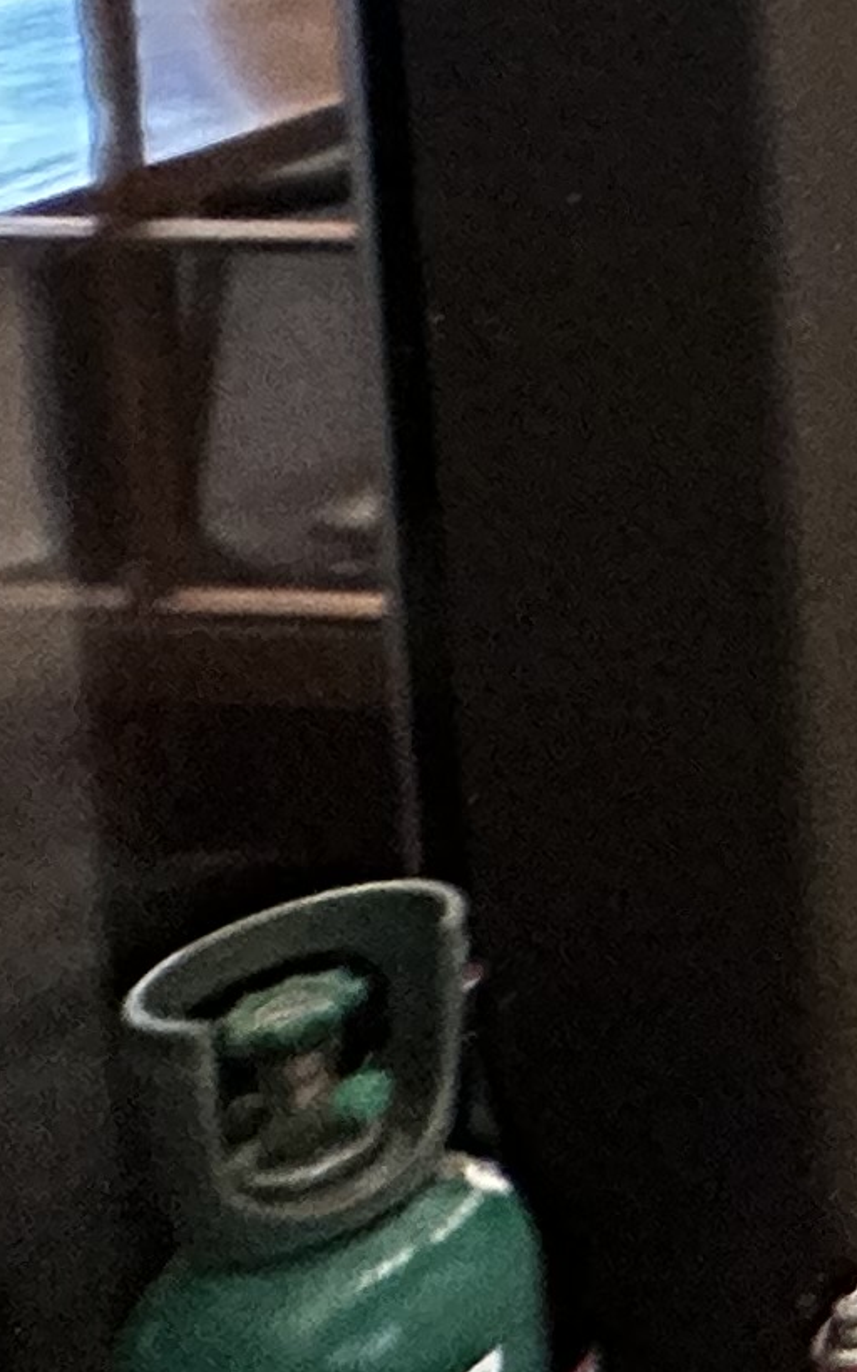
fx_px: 2730
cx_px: 2899
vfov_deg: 23.8
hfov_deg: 9.9
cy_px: -539
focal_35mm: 73
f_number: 2.2
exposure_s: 1/50
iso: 1000
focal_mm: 2.22
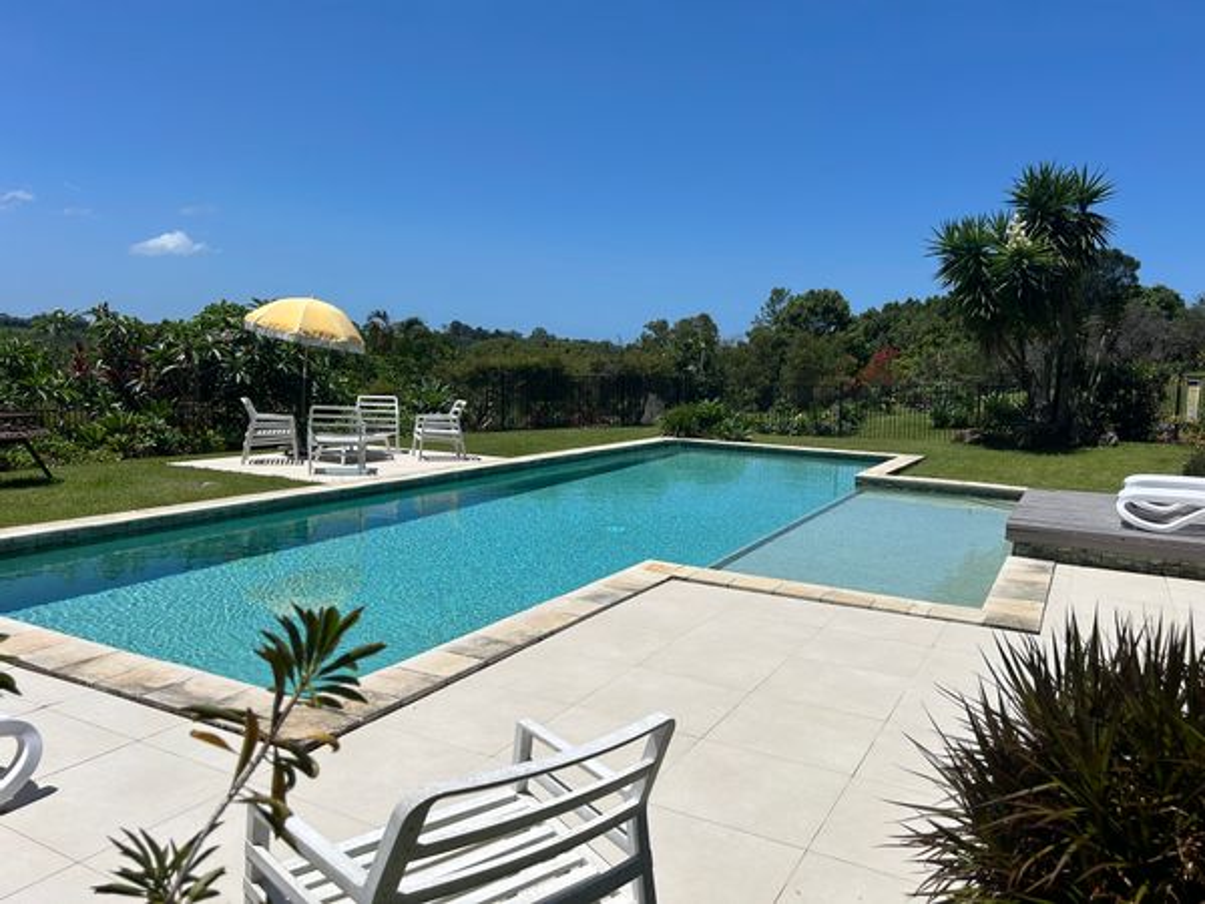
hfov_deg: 67.3
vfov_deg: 53.1
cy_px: 452
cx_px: 602
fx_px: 905
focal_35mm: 26
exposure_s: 1/10309
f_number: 1.5
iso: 50
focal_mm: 5.7
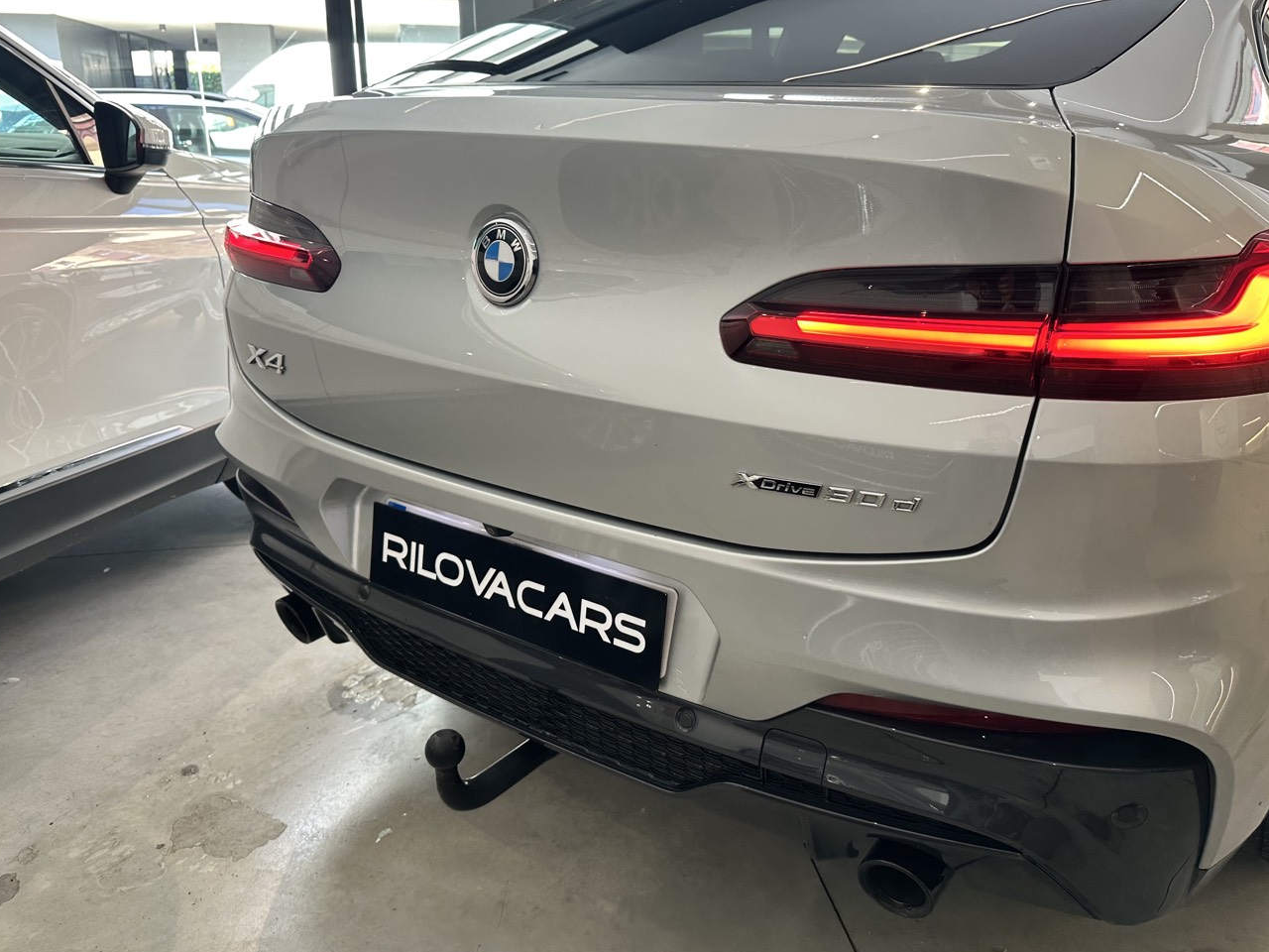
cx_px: 707
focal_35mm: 27
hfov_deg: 65.1
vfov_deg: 51.3
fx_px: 990
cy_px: 423
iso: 100
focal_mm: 6.86
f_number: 1.78
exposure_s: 1/100
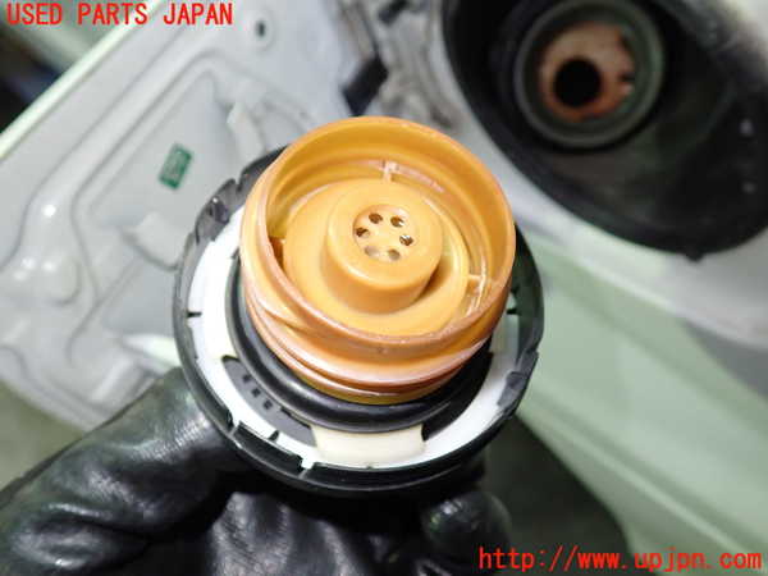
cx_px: 384
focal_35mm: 30
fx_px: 666
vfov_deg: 46.8
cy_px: 288
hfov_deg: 60.0
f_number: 2.3
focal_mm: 5.4
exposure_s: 1/30
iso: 320
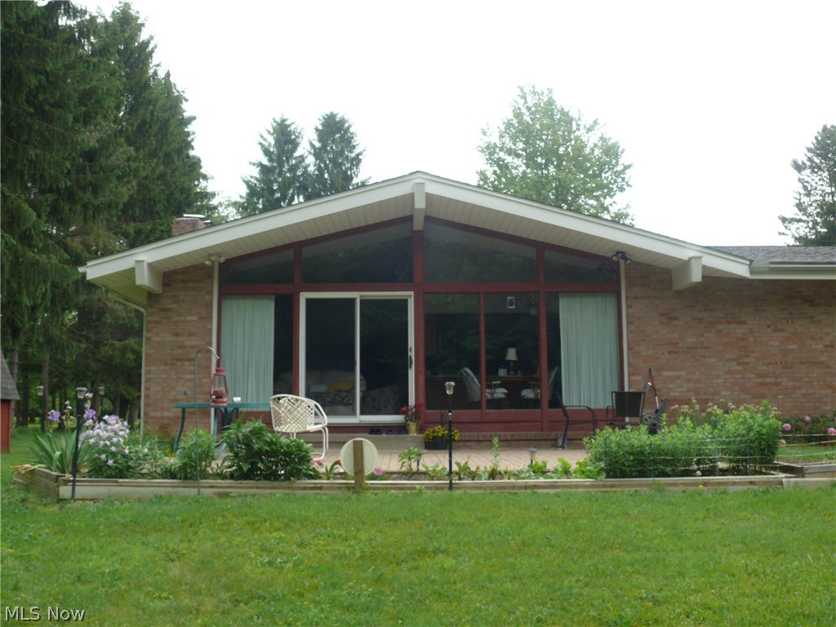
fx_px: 894
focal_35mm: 37
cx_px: 418
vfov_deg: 38.7
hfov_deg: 50.1
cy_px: 314
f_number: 4
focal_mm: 7.7
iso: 100
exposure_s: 1/160
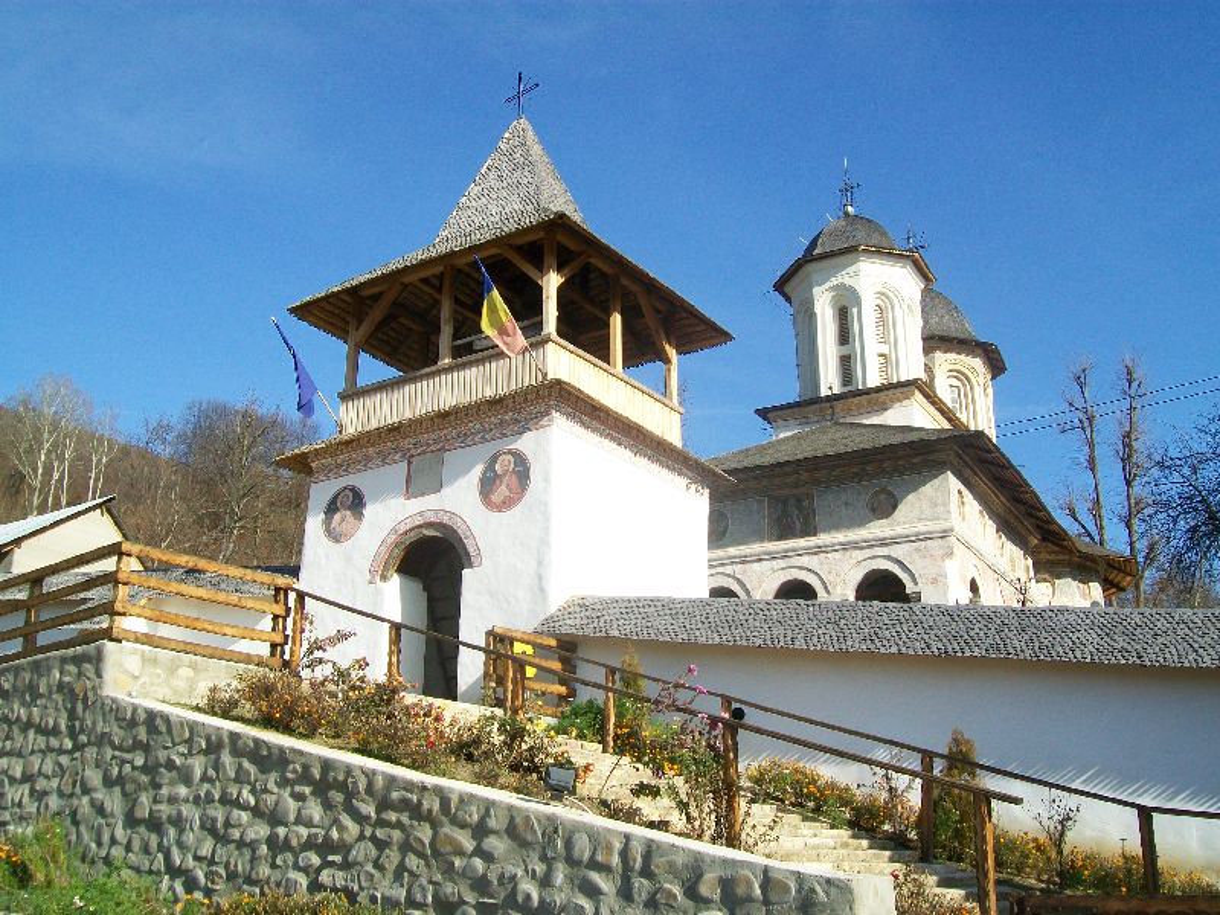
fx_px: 1269
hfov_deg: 51.4
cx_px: 610
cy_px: 458
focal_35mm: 36
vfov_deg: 39.7
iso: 64
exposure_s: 1/320
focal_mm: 6
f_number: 4.8
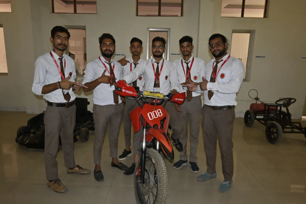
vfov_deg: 53.1
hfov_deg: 73.7
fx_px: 204
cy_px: 102
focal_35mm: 24
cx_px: 153
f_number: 7.1
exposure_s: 1/60
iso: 640
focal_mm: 16
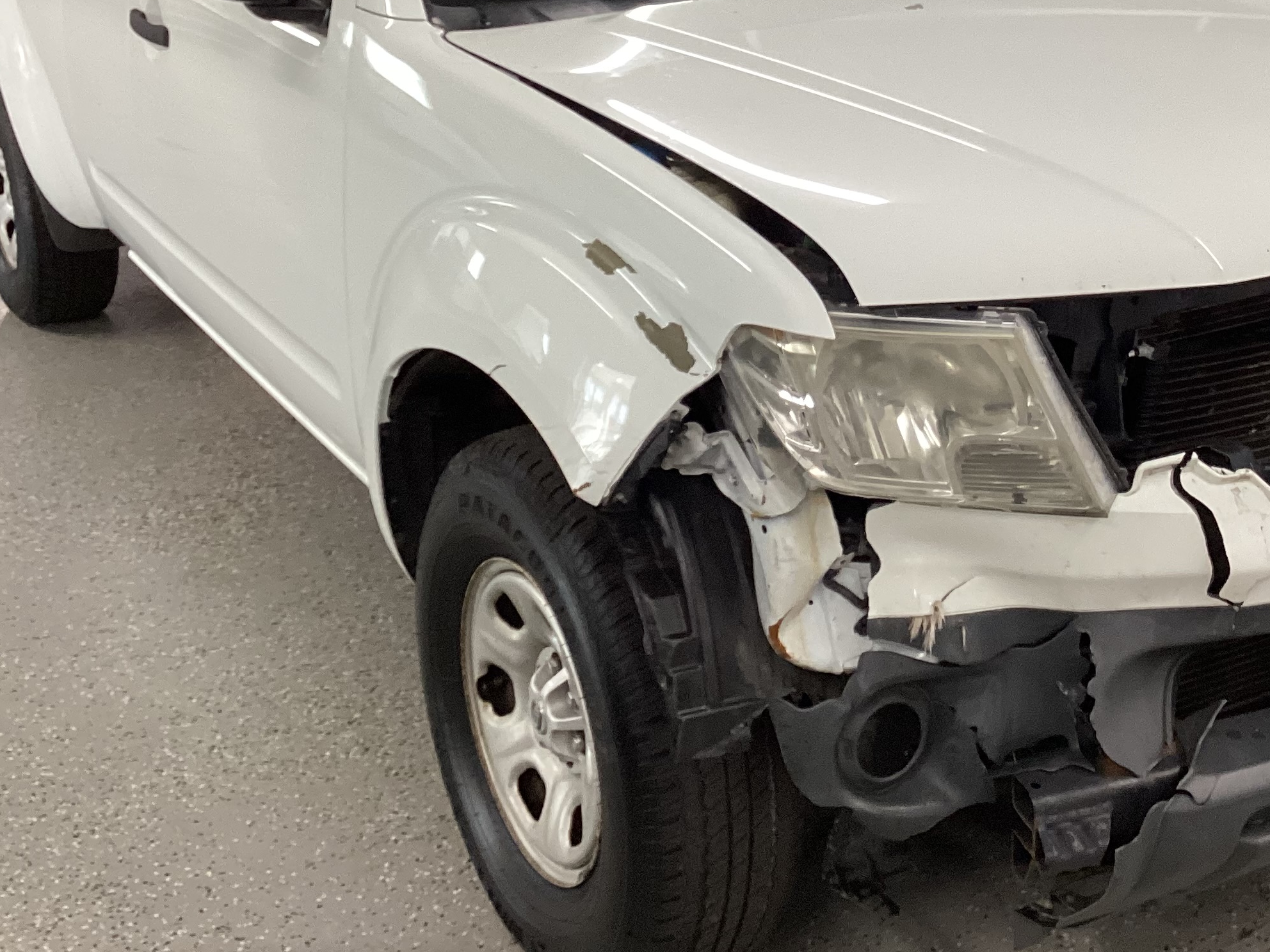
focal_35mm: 51
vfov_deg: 28.2
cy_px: 241
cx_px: 859
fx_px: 1871
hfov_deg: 37.0
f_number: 2.4
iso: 125
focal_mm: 3.3
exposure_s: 1/60
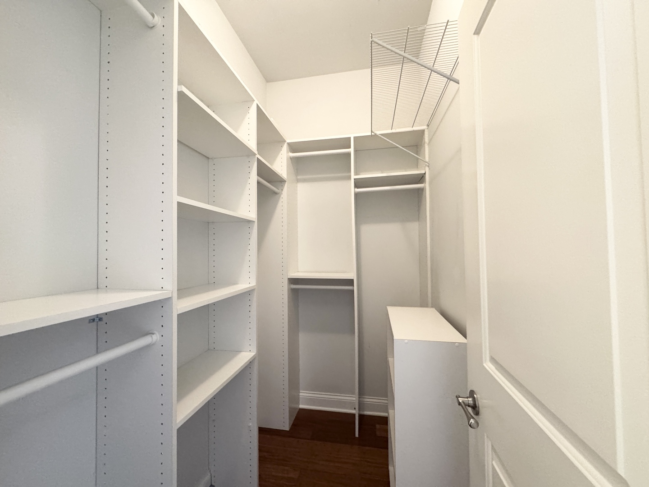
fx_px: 262
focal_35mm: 14
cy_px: 244
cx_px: 324
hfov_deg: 102.1
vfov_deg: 85.7
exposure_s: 1/60
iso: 640
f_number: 2.2
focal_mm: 2.22
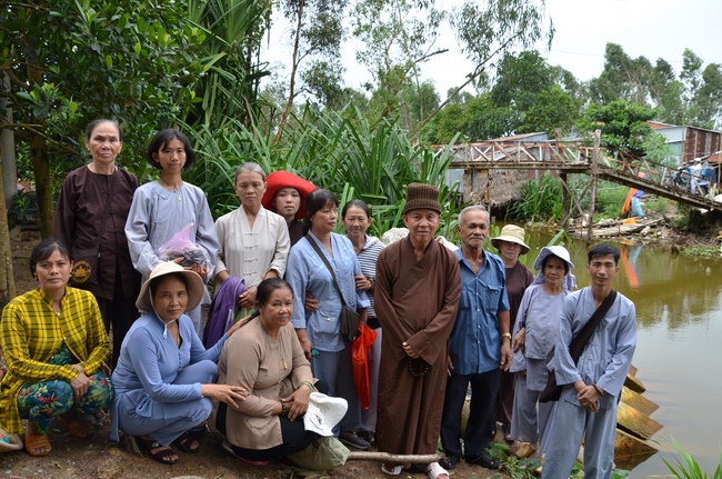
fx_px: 541
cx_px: 361
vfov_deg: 47.8
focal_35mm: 27
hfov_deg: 67.5
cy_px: 240
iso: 250
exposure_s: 1/250
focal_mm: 18
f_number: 8
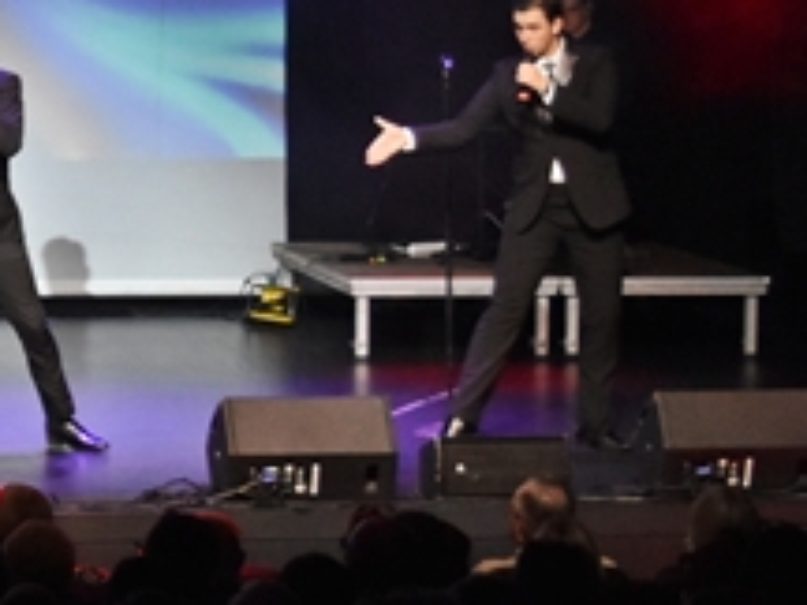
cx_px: -392
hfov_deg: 10.9
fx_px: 4056
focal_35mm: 174
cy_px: 84
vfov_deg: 8.5
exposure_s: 1/80
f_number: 4
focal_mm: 26
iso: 1600
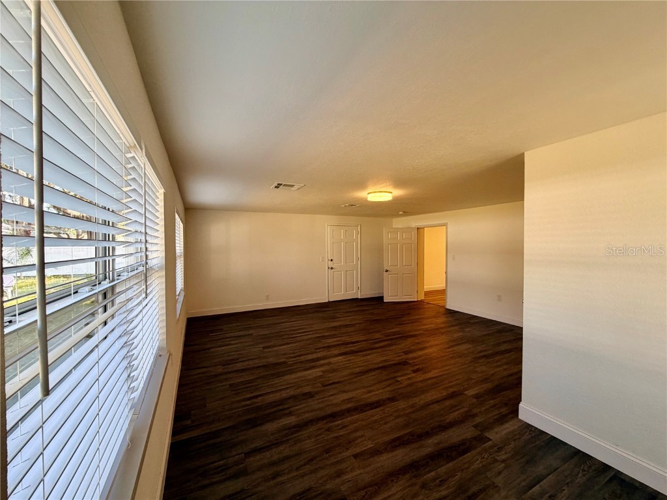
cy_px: 250
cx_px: 334
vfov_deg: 85.7
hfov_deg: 102.1
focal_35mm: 14
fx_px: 270
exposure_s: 1/121
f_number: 2.2
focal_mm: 2.22
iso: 100
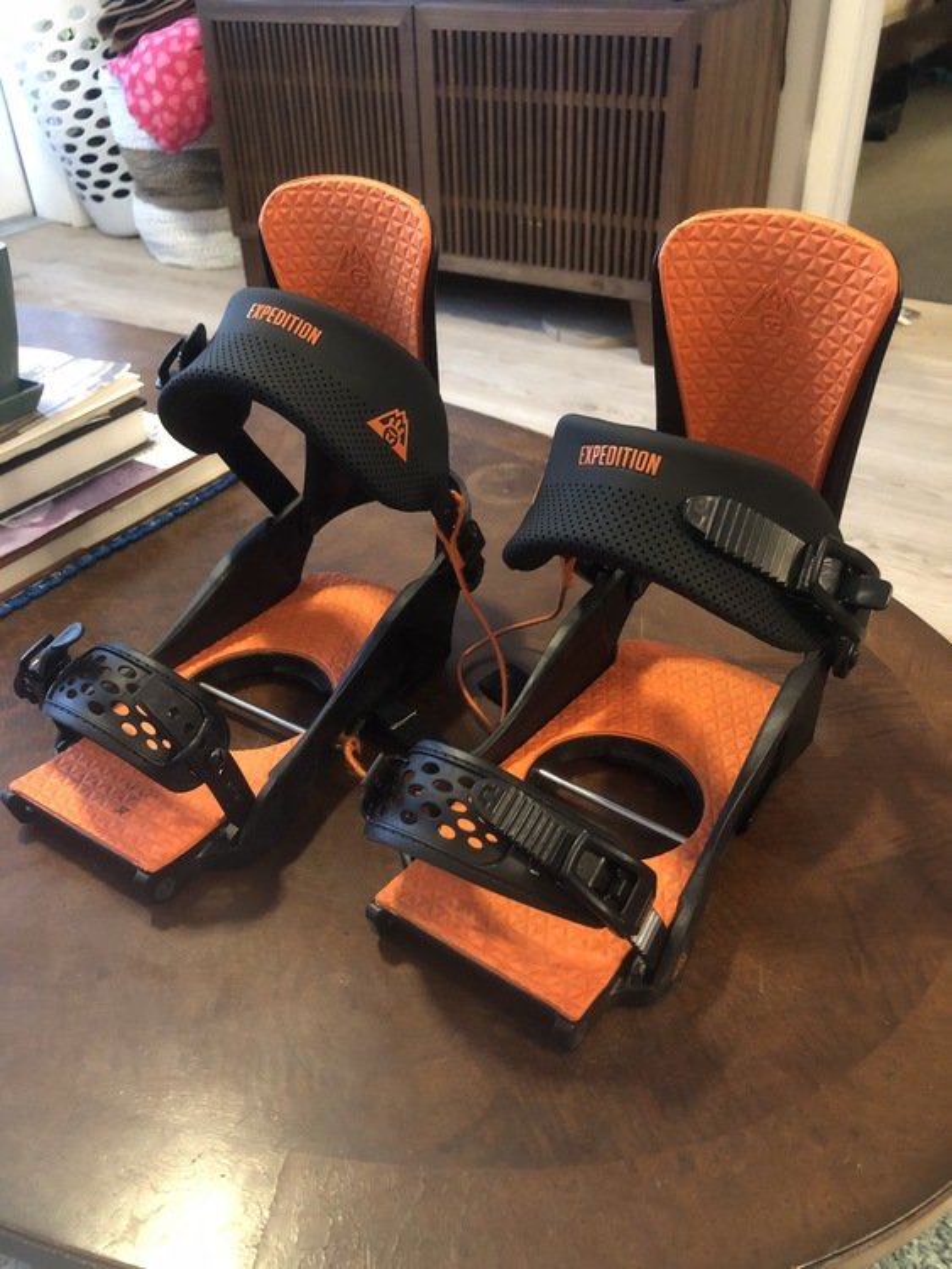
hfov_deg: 49.8
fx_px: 1026
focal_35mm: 28
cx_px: 476
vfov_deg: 63.4
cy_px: 634
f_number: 1.8
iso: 125
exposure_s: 1/4
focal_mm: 3.99
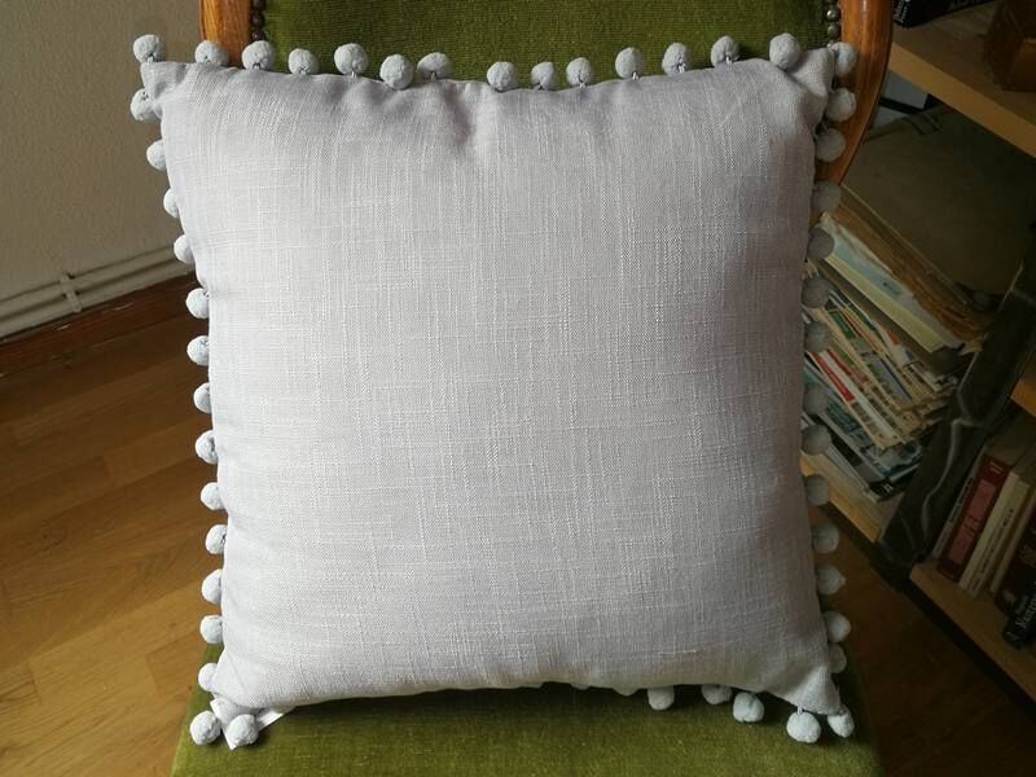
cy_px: 388
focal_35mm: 31
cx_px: 518
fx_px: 928
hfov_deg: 58.4
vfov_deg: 45.4
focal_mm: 3.95
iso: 125
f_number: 2.2
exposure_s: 1/40
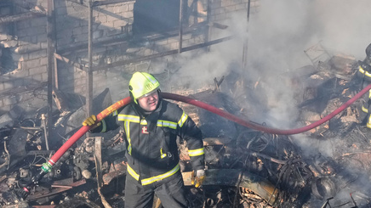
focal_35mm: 59
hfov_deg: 35.4
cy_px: 52
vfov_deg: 20.2
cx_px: 174
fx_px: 580
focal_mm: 24
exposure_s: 1/1000
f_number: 10
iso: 1250
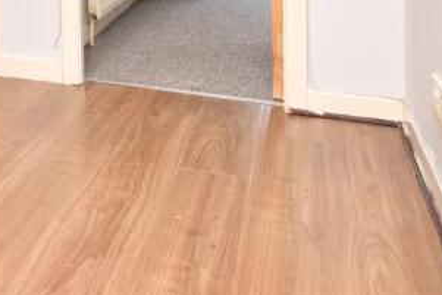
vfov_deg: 22.9
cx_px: 3
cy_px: -111
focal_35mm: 51
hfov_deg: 35.3
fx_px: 626
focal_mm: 10
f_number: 7.1
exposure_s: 1/60
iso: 800
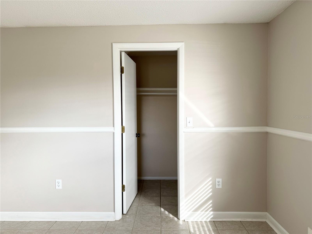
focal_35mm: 24
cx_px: 156
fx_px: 216
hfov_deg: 71.6
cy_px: 117
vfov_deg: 56.8
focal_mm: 6.86
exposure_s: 1/133
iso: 50
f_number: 1.78
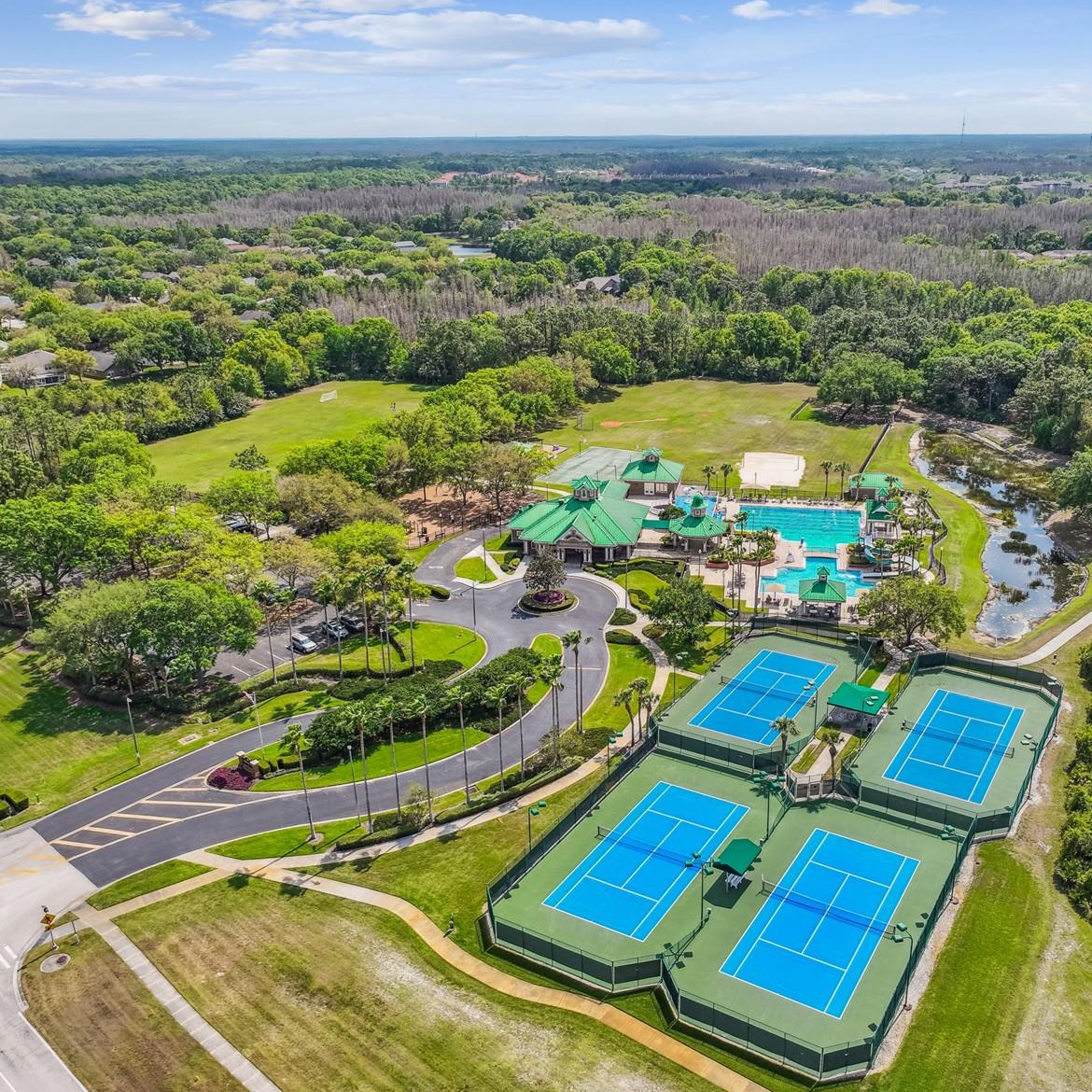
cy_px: 546
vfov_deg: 55.6
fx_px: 1035
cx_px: 627
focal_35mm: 29
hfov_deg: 55.4
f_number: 2.8
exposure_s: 1/2500
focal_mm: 12.3
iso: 120
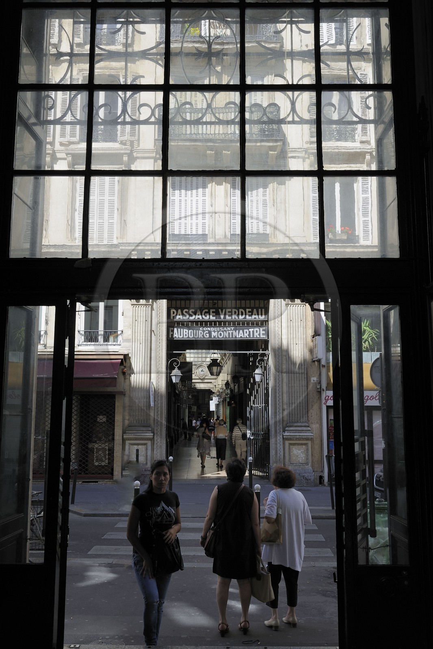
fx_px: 578
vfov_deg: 58.7
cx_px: 216
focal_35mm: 32
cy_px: 324
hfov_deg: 41.1
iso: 200
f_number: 9
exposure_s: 1/160
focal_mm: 32
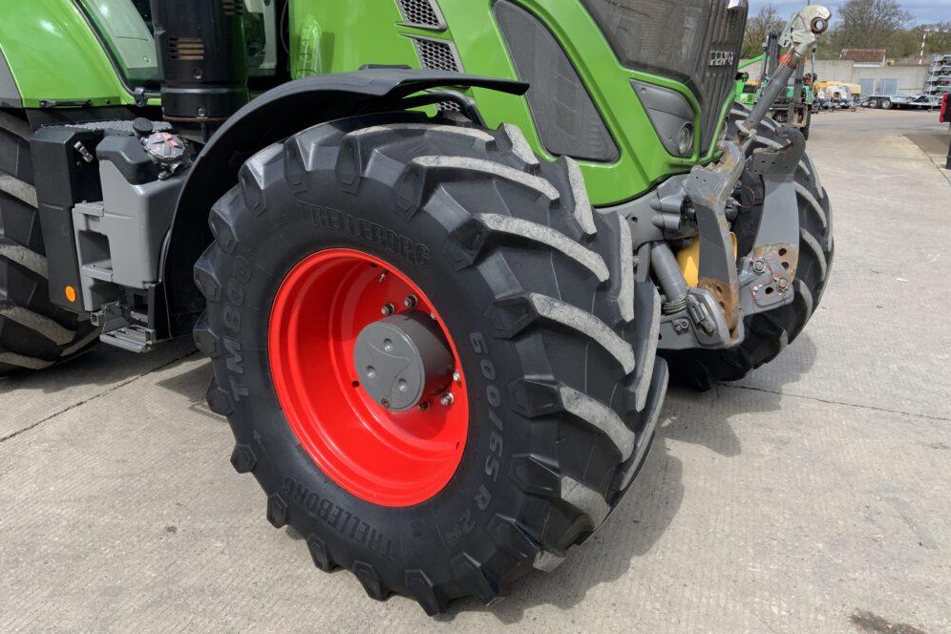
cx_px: 480
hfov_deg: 60.3
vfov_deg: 42.3
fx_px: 819
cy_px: 297
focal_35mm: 31
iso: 16
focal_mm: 3
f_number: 1.8
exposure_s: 1/804
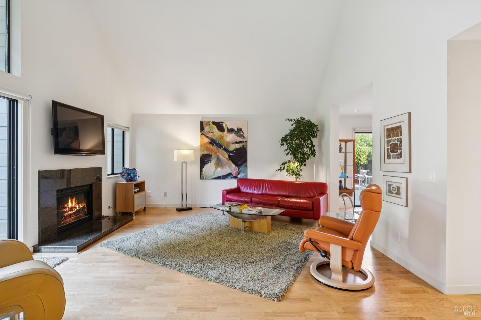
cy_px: 160
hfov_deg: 90.0
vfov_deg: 67.4
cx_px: 240
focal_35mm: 18
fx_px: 240
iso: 320
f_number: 11
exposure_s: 1/3.33
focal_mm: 18
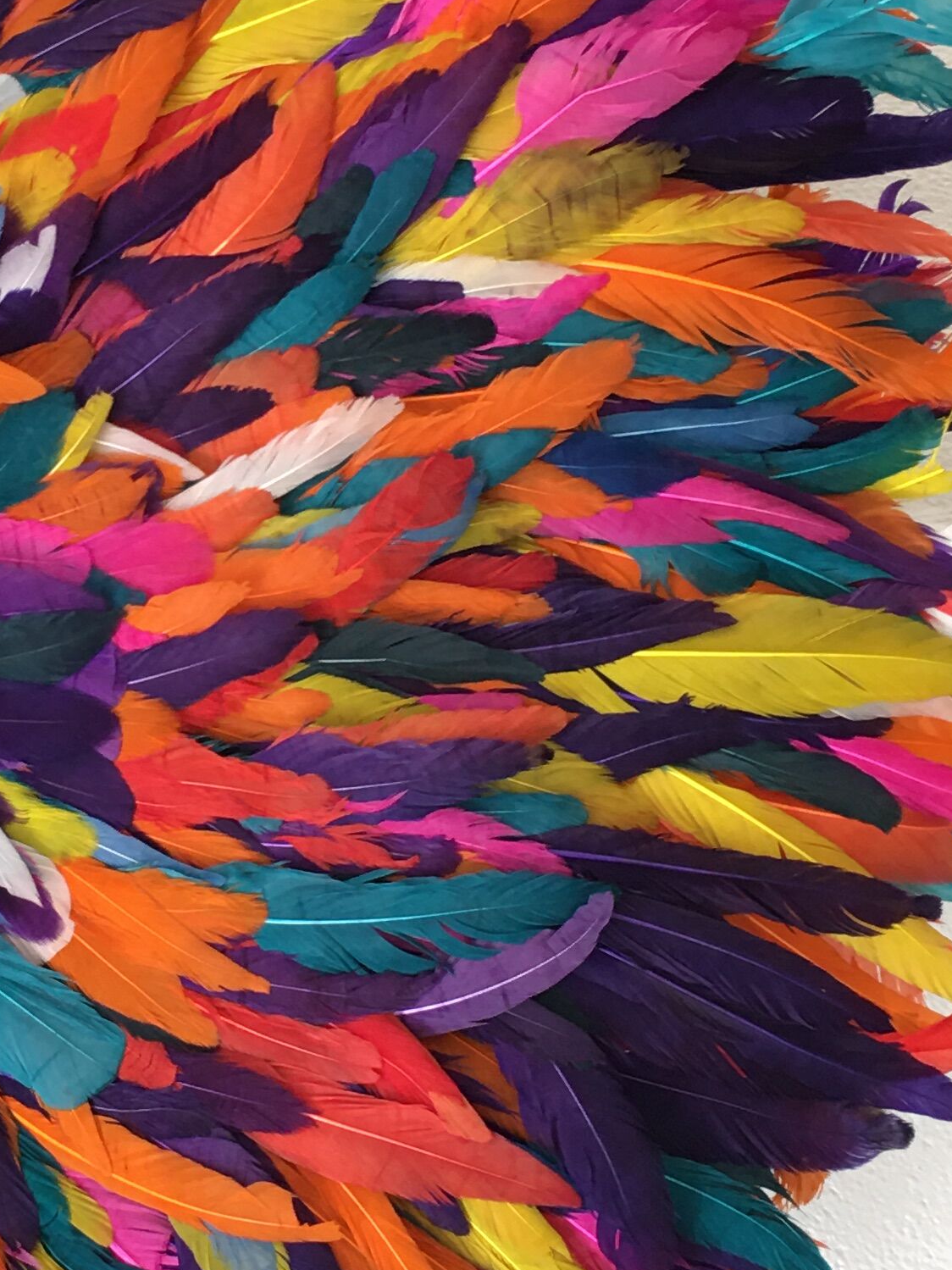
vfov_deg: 25.0
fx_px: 2861
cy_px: 578
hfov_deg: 18.5
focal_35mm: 78
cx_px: 47
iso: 40
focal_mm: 4.15
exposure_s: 1/17
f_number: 2.2
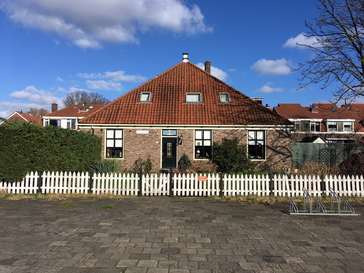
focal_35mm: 29
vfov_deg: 48.2
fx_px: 305
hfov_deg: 61.7
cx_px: 182
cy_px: 136
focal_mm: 4.15
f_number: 2.2
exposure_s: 1/2262
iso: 25
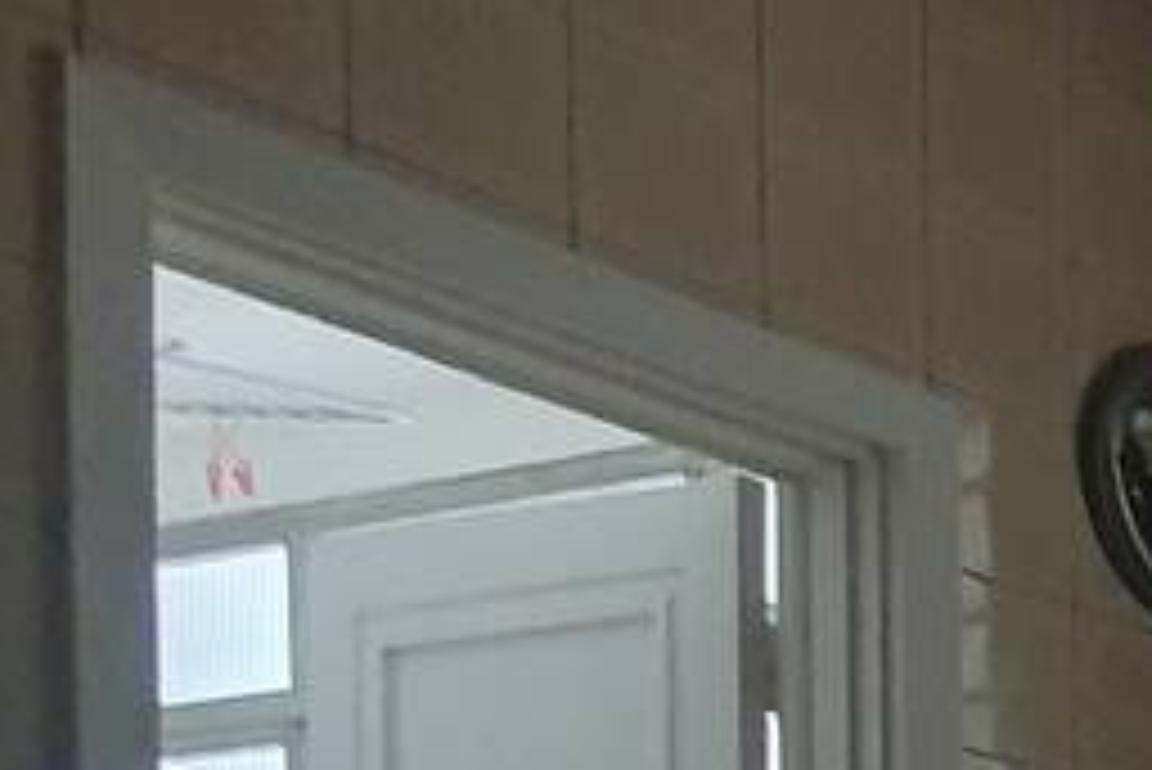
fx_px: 2433
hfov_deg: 18.2
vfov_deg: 15.9
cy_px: 1270
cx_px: 2295
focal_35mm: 76
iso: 500
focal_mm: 1.8
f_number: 2.2
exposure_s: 1/33
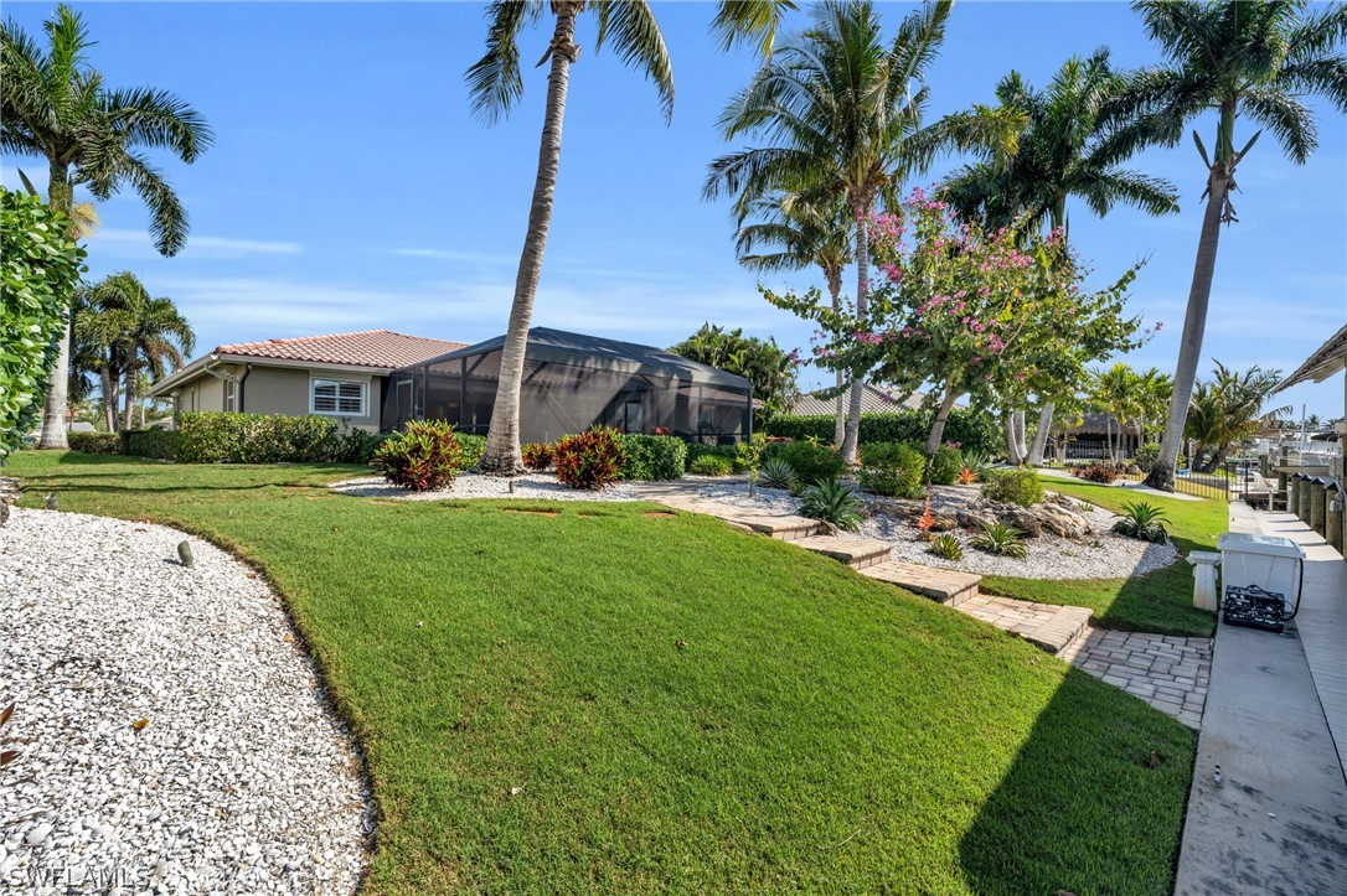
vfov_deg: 73.7
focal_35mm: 16
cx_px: 674
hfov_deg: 96.8
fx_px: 598
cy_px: 448
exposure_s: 1/400
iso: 200
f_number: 9
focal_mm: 16
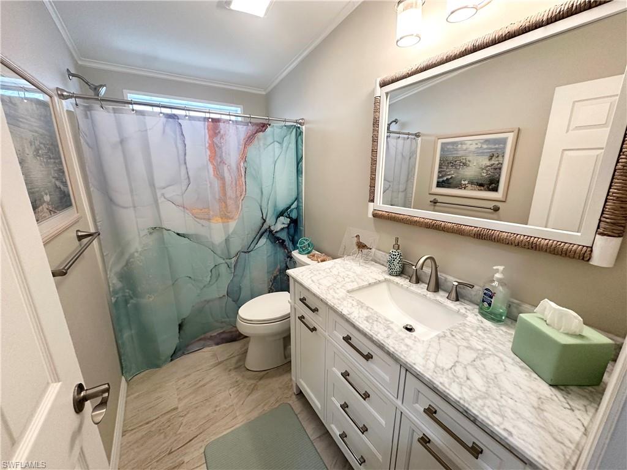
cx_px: 314
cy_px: 235
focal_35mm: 14
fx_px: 254
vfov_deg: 85.7
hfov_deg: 102.1
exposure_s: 1/120
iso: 250
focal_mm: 2.22
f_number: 2.2
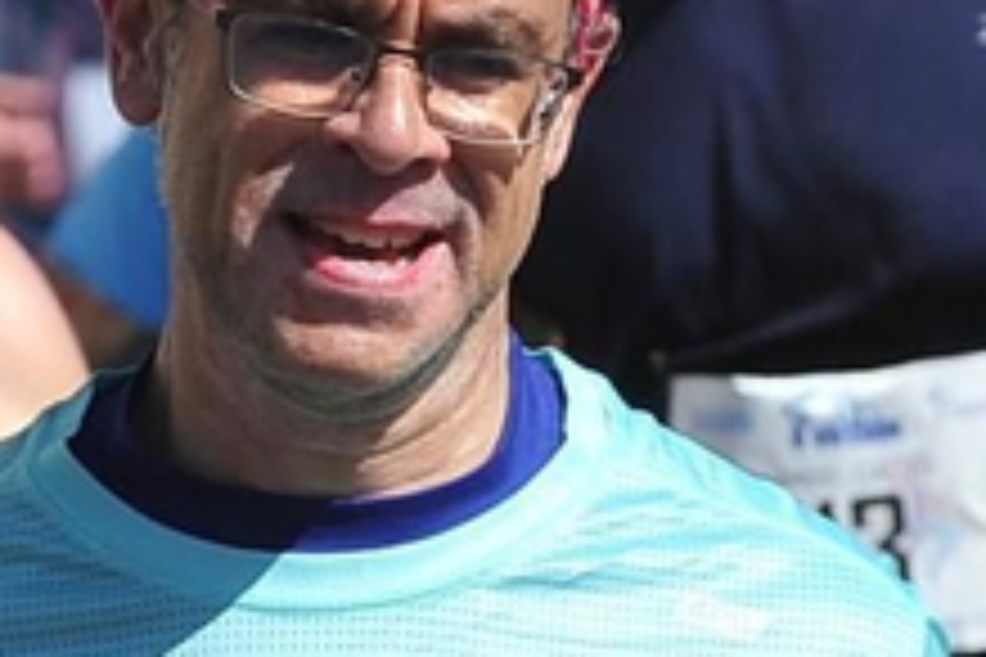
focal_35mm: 1460
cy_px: 326
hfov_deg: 1.4
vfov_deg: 0.9
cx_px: 405
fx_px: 39985
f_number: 10
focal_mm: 200
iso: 500
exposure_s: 1/1000
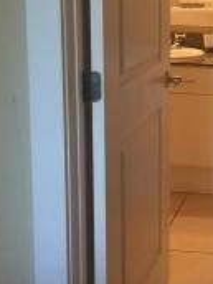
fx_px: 665
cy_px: 89
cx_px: 259
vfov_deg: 24.0
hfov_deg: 17.3
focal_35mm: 81
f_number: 2.2
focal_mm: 4.15
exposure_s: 1/30
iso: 125
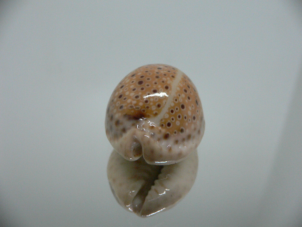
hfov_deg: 52.6
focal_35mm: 35
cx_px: 151
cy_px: 114
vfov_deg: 40.7
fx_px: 305
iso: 200
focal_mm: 4.6
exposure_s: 1/60
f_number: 2.8
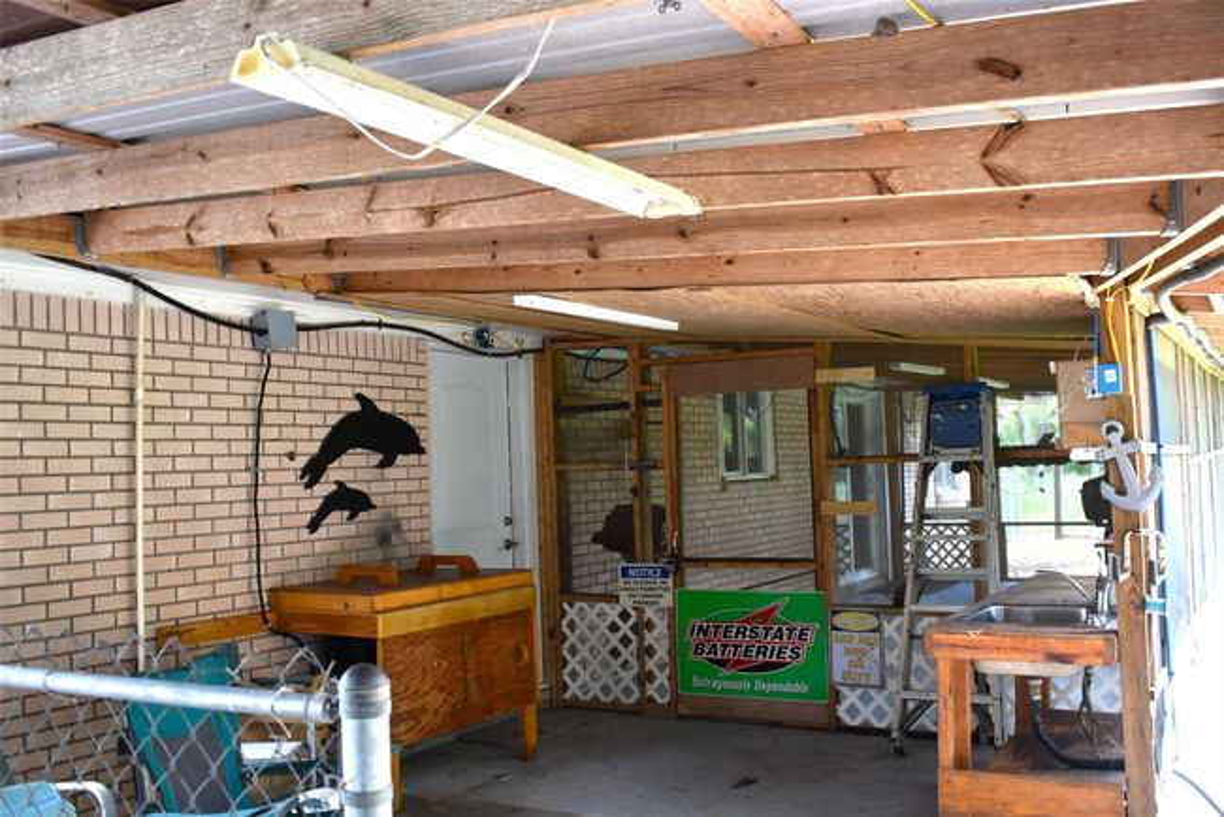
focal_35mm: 34
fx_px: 1173
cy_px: 408
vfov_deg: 38.4
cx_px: 612
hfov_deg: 55.1
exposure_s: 1/100
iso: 400
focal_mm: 23
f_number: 5
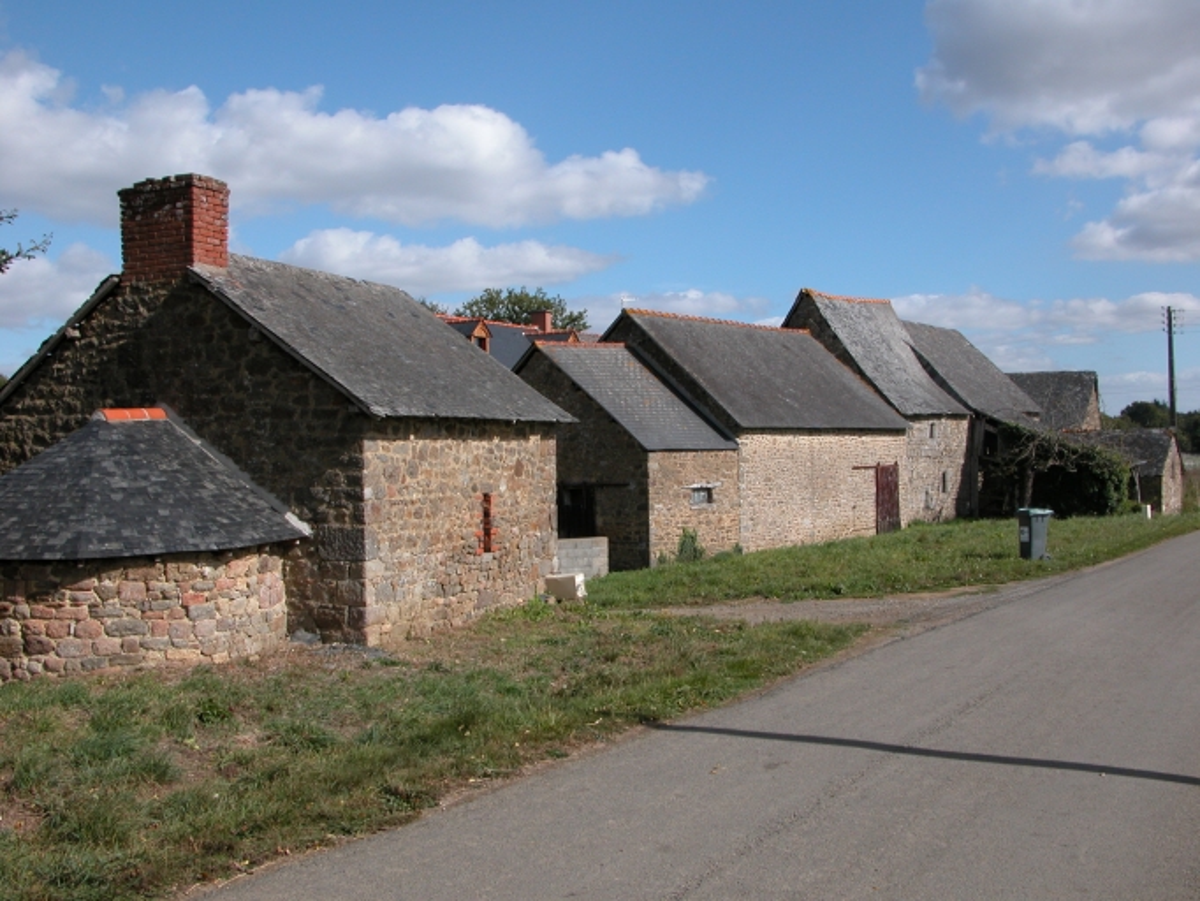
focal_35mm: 35
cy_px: 450
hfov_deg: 52.6
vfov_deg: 40.7
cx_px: 600
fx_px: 1214
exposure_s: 1/435
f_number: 6.3
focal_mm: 8.9
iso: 100
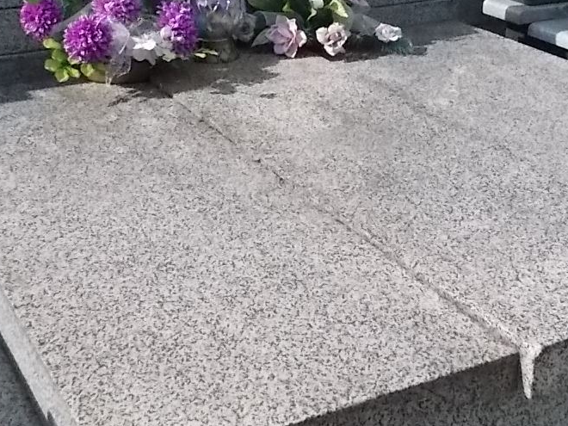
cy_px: 83
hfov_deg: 30.7
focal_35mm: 63
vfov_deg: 22.9
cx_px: 332
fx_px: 1034
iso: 400
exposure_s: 1/800
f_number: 8
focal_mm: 4.6
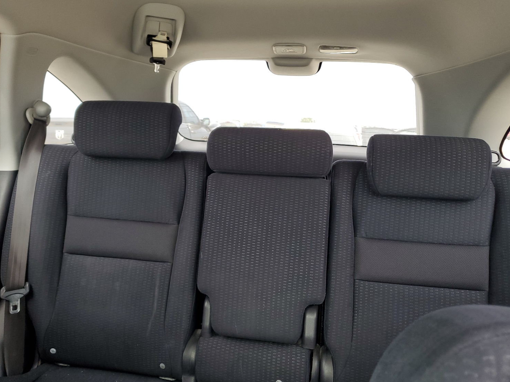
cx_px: 248
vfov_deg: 49.7
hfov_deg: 63.4
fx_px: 412
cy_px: 202
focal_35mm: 28
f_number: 1.5
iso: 62
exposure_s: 1/120
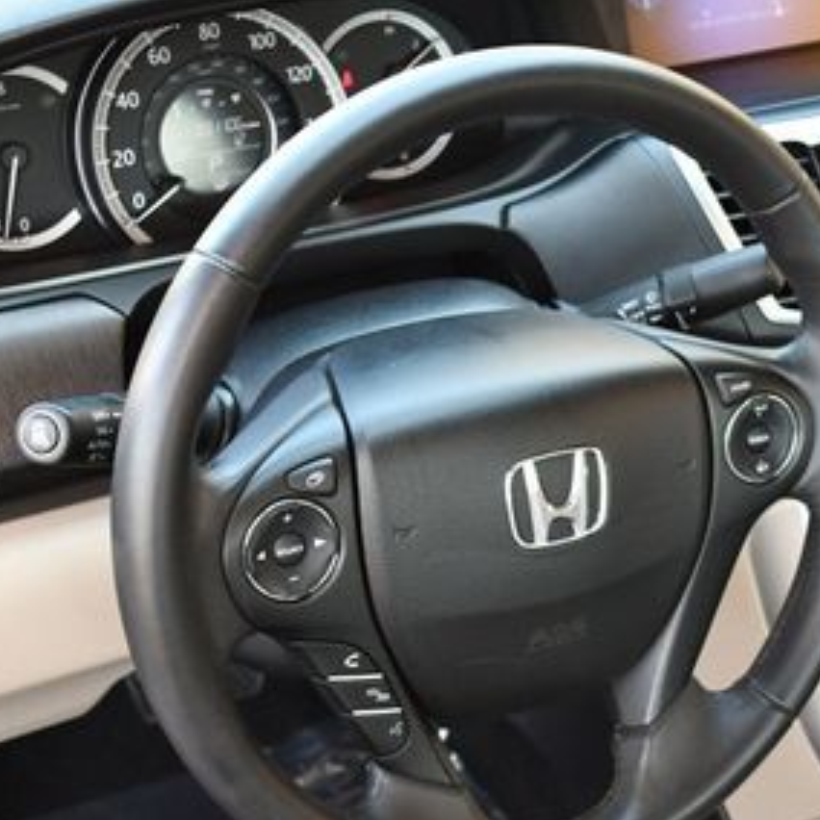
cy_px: 476
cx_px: 580
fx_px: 1849
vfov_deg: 25.0
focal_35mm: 69
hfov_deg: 24.8
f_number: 3.5
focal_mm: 18
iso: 800
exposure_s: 1/200
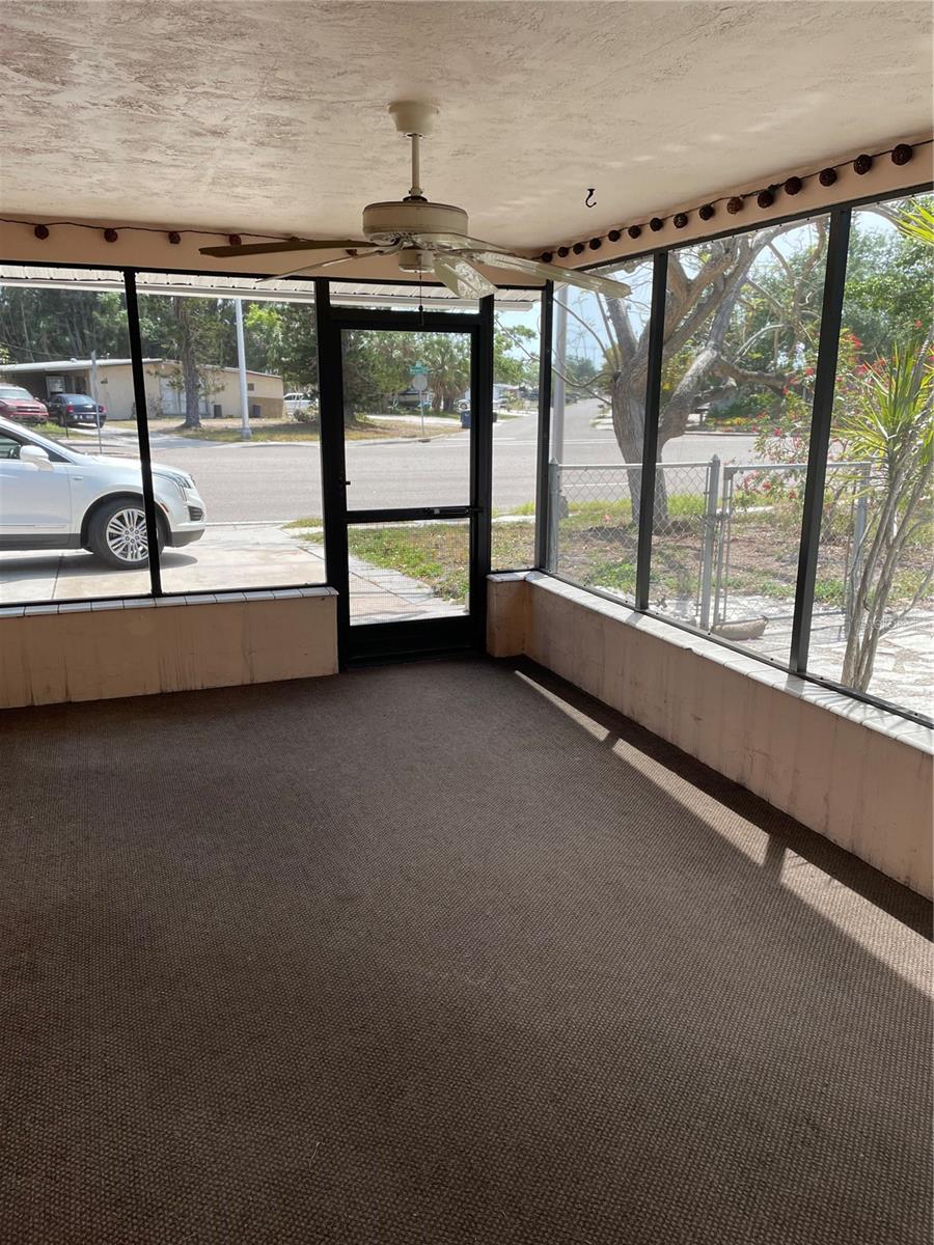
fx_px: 935
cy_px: 622
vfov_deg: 67.3
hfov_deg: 53.1
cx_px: 467
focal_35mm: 26
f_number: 1.6
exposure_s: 1/548
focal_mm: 4.2
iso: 32
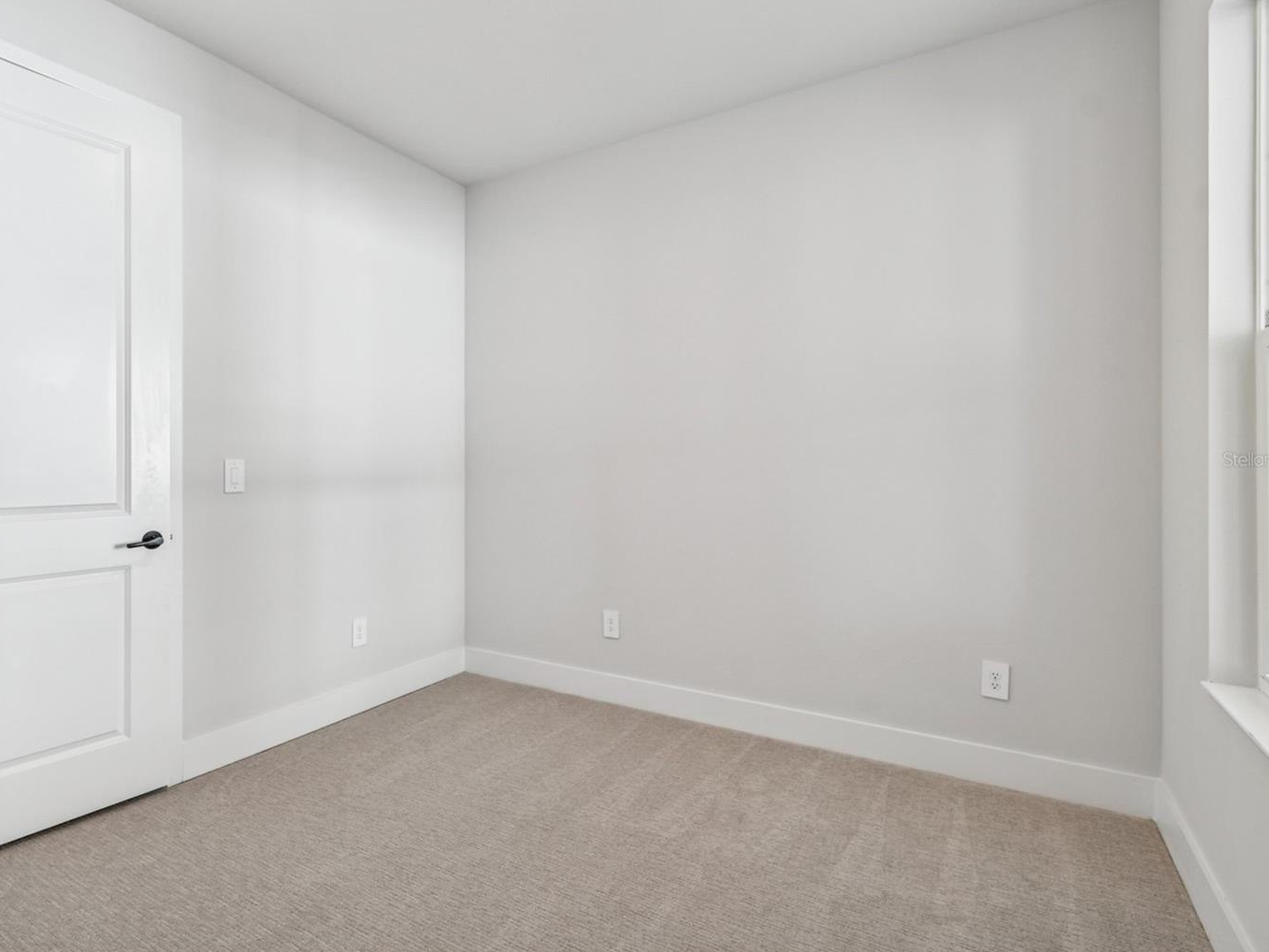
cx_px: 558
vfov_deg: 74.7
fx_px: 623
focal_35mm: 17
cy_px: 459
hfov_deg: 90.6
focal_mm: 10
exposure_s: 1/10
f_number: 7.1
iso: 100
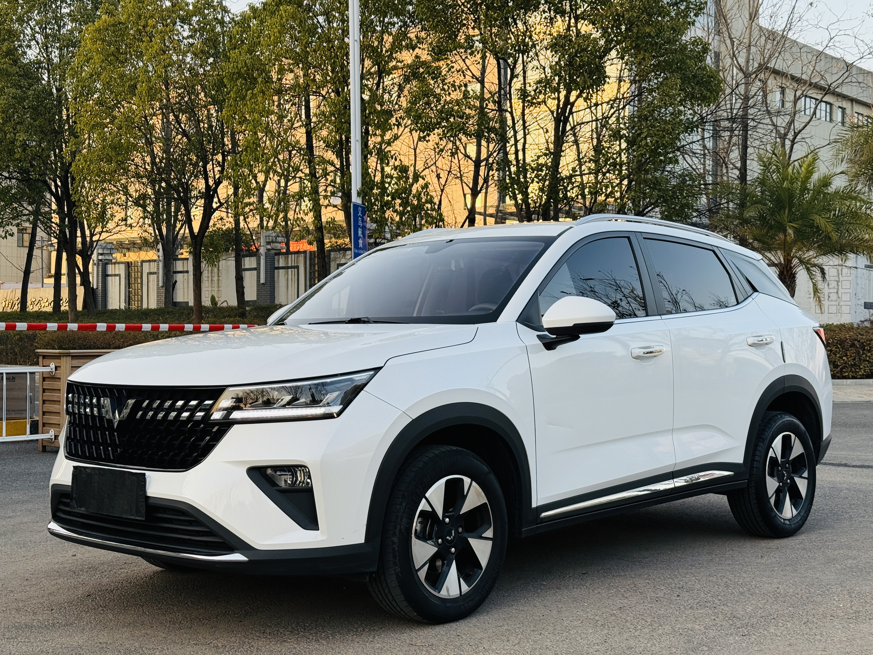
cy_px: 328
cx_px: 436
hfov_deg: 39.7
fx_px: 1211
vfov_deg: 30.3
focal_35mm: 48
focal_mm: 6.76
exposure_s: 1/592
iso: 64
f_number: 1.78
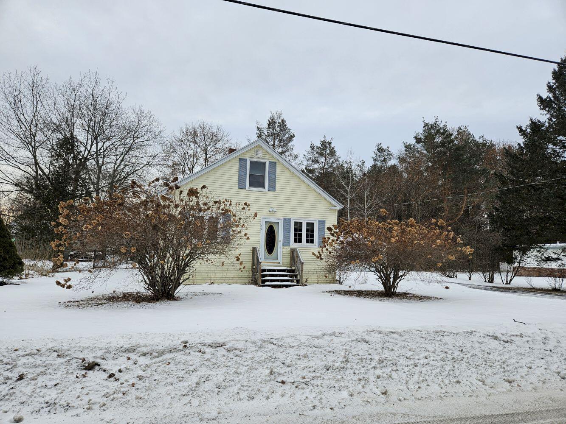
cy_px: 212
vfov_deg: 58.9
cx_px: 283
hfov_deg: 73.9
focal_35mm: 23
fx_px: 376
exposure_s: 1/329
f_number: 1.8
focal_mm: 5.4
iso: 25
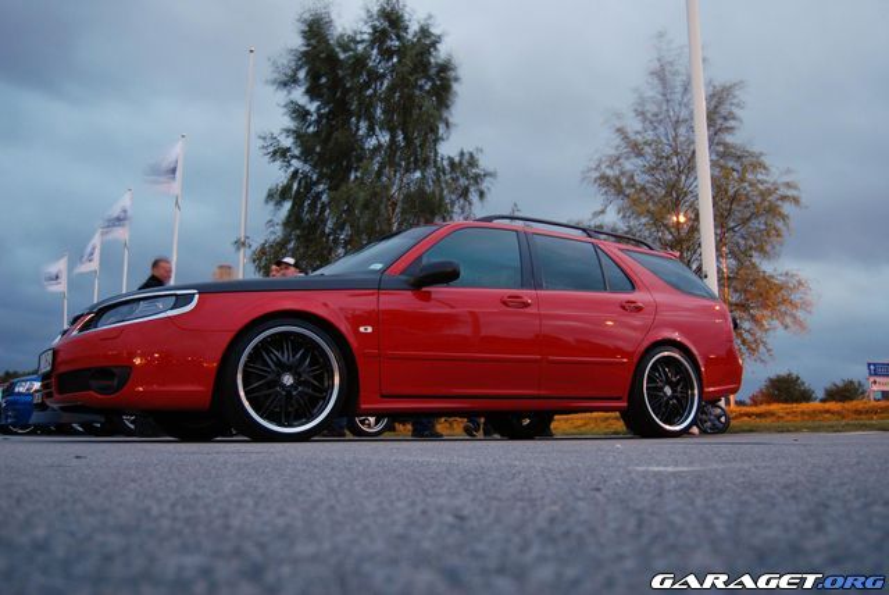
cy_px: 298
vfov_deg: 40.0
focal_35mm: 33
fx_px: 816
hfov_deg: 57.2
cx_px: 444
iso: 400
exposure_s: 1.1
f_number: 3.8
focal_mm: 22
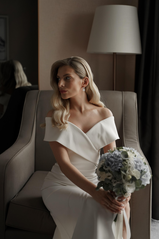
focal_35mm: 54
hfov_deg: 25.1
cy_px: 120
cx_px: 80
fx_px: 358
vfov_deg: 36.9
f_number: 2.8
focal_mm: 54
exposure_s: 1/640
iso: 400
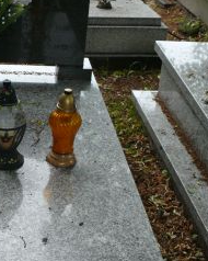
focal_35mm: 69
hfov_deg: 21.7
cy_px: 215
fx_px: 532
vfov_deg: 26.9
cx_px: 25
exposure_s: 1/30
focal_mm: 7.4
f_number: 2.8
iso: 100
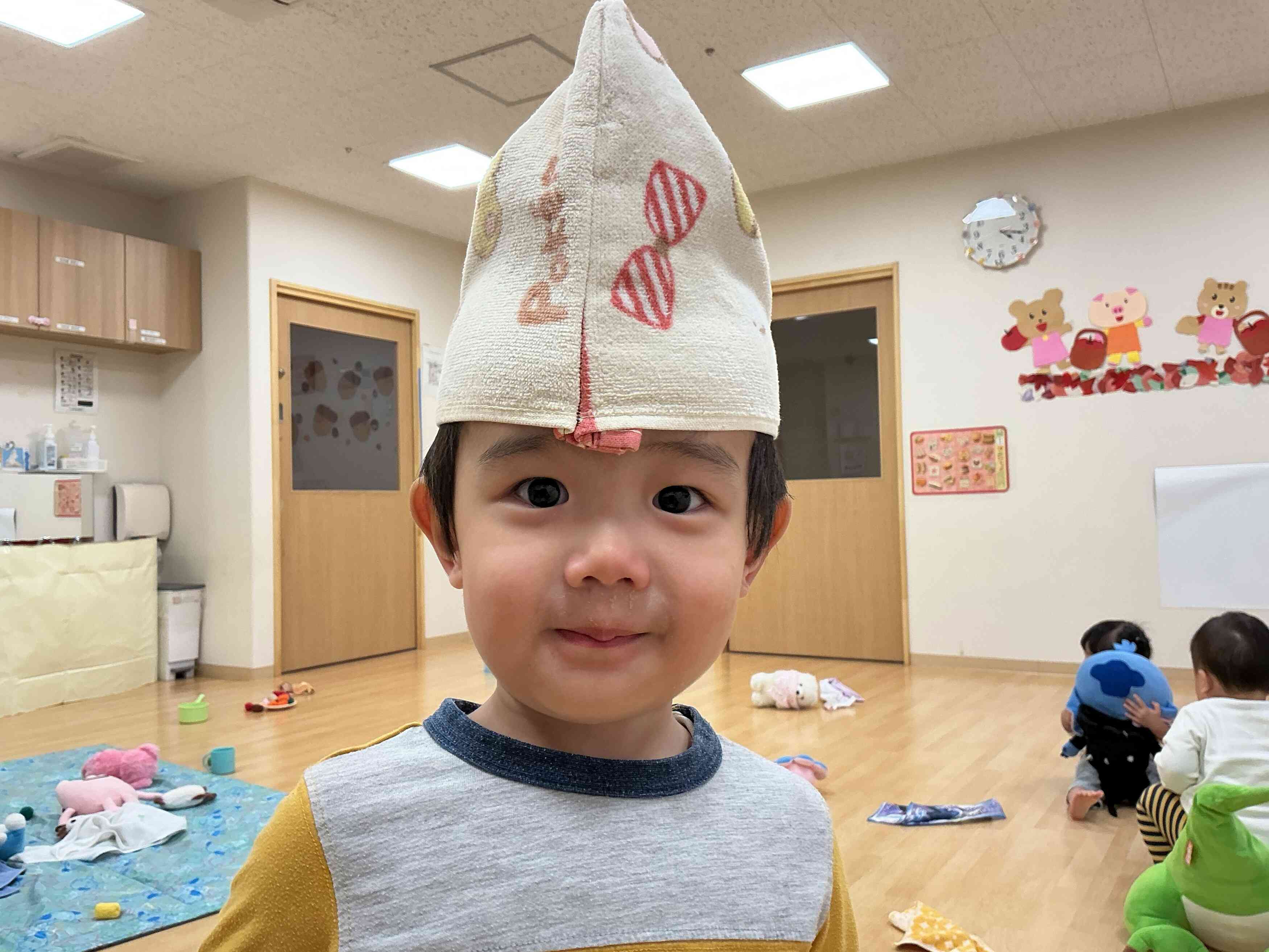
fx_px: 1063
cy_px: 476
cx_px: 634
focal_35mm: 29
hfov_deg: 61.7
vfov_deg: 48.2
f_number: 1.8
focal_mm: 3
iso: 40
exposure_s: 1/60
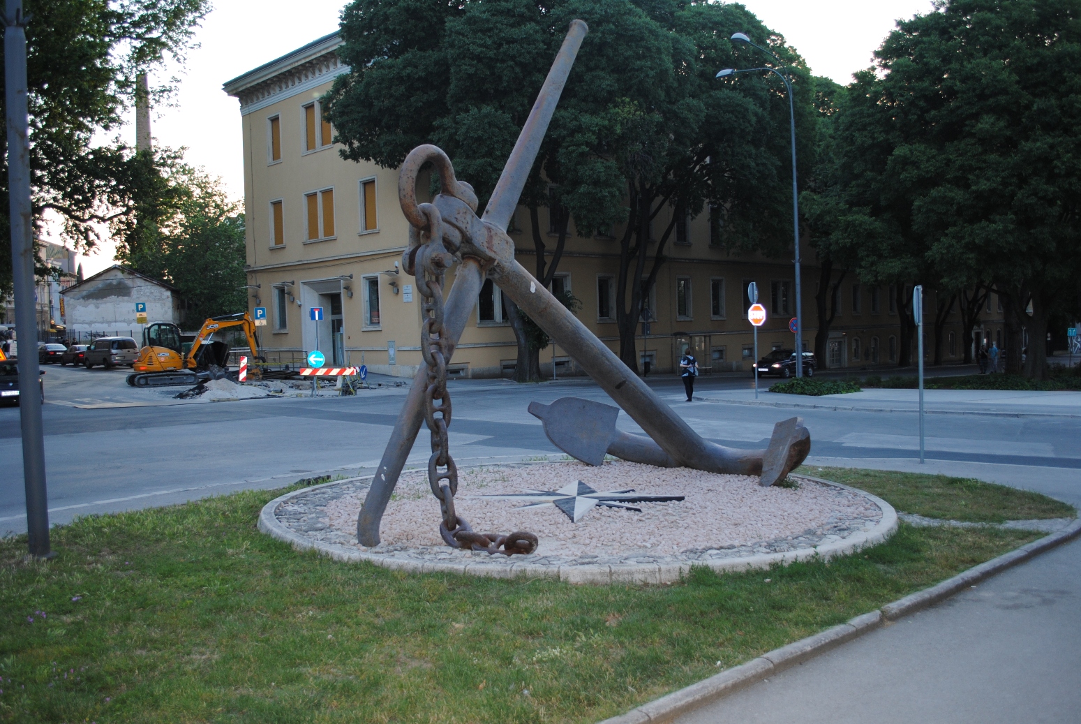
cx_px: 540
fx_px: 902
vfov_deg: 43.7
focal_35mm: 30
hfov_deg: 61.9
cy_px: 362
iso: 180
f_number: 3.8
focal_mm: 20
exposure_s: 1/125
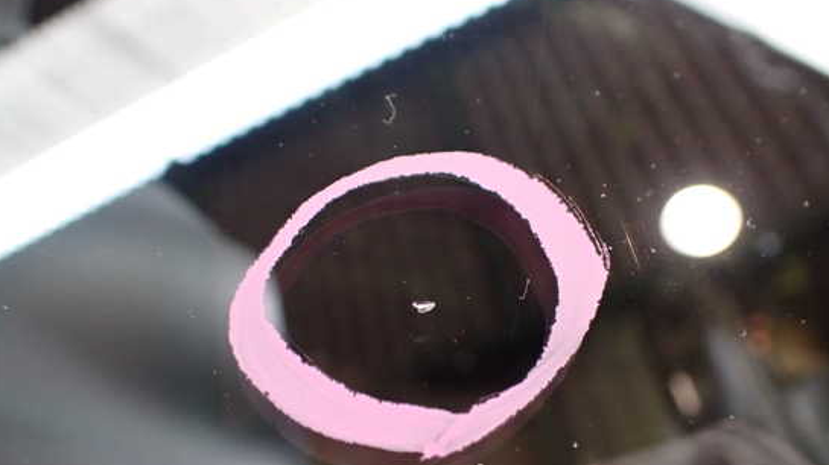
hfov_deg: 55.3
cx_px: 424
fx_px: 791
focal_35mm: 36
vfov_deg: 32.7
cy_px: 283
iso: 400
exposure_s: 1/125
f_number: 2.3
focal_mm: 5.4
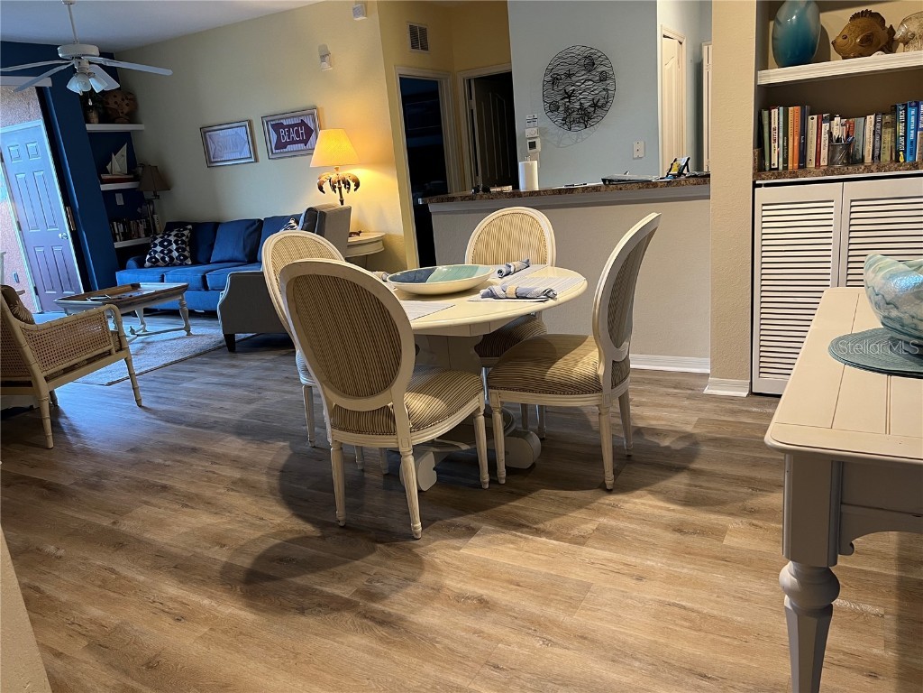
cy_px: 346
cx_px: 462
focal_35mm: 26
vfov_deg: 53.1
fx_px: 693
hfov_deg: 67.3
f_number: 1.5
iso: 200
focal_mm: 5.7
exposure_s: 1/60
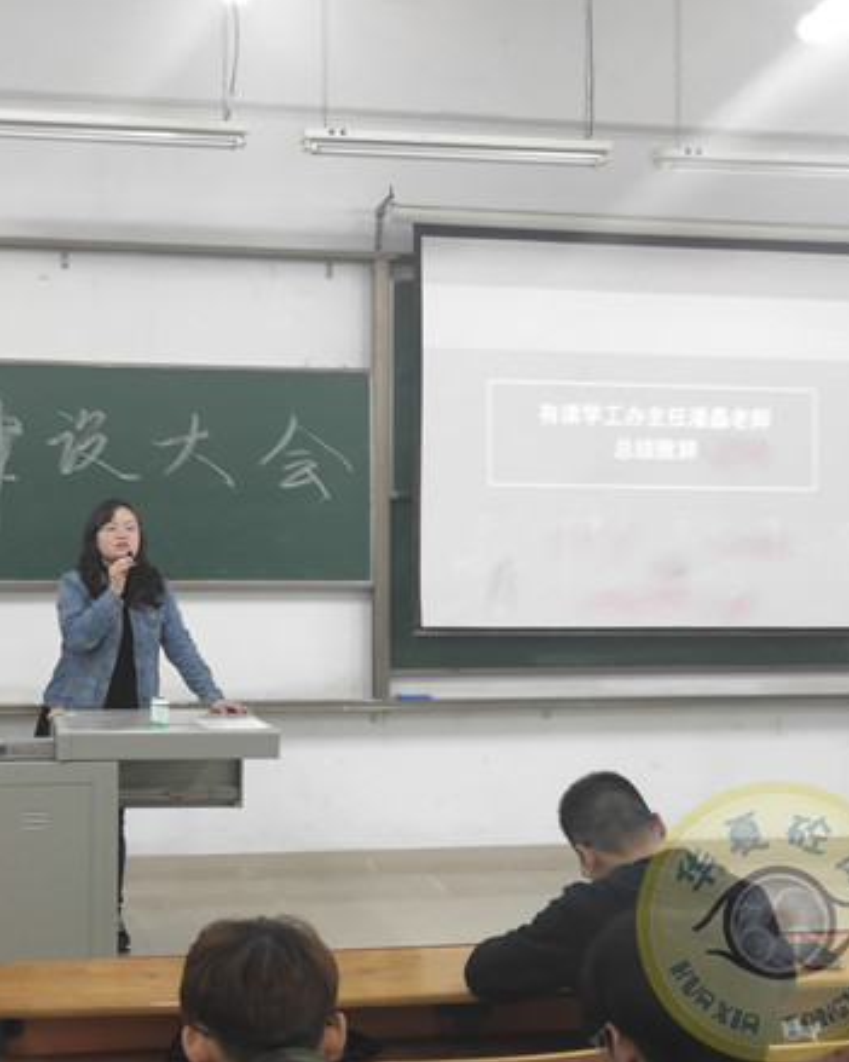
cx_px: 198
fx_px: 1508
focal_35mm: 48
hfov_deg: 30.8
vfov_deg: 38.8
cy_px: 525
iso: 234
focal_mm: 3.95
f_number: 1.8
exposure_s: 1/50
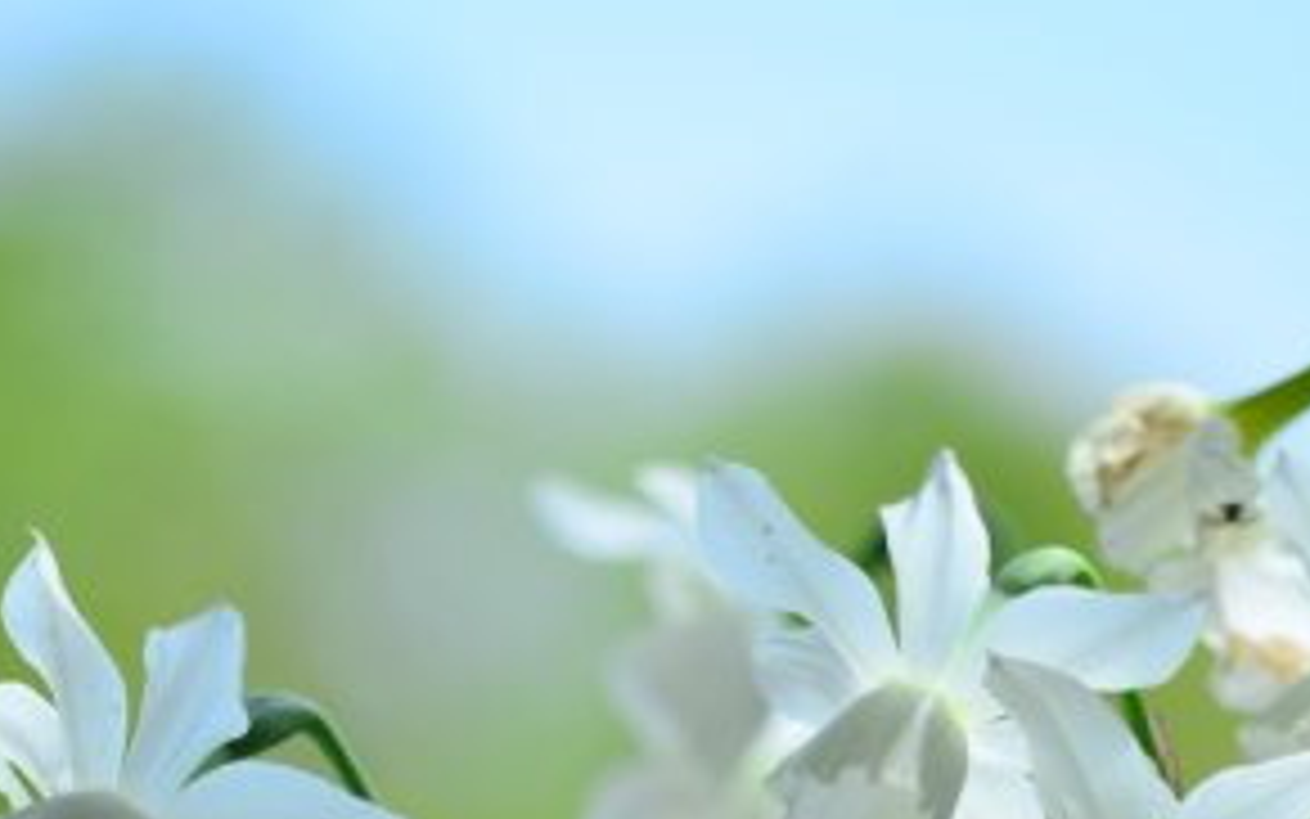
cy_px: 999
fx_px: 9070
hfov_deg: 8.3
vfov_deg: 5.2
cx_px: 576
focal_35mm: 254
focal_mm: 105
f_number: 4
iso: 200
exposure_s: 1/2500
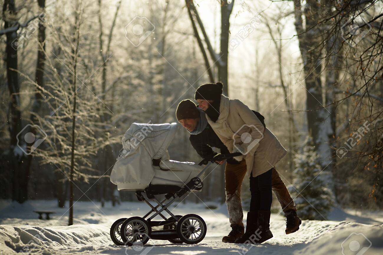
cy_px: 128
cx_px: 192
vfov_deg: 13.7
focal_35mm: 100
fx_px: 1064
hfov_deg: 20.4
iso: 160
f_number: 2.8
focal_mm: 100
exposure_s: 1/800
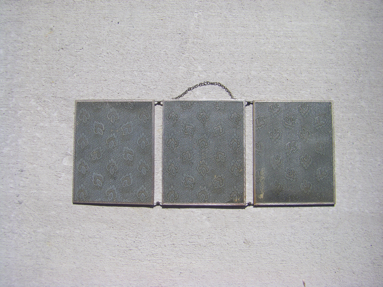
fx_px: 420
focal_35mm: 38
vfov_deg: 37.7
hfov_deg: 49.0
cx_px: 192
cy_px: 144
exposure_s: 1/400
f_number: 7
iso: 64
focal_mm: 6.3
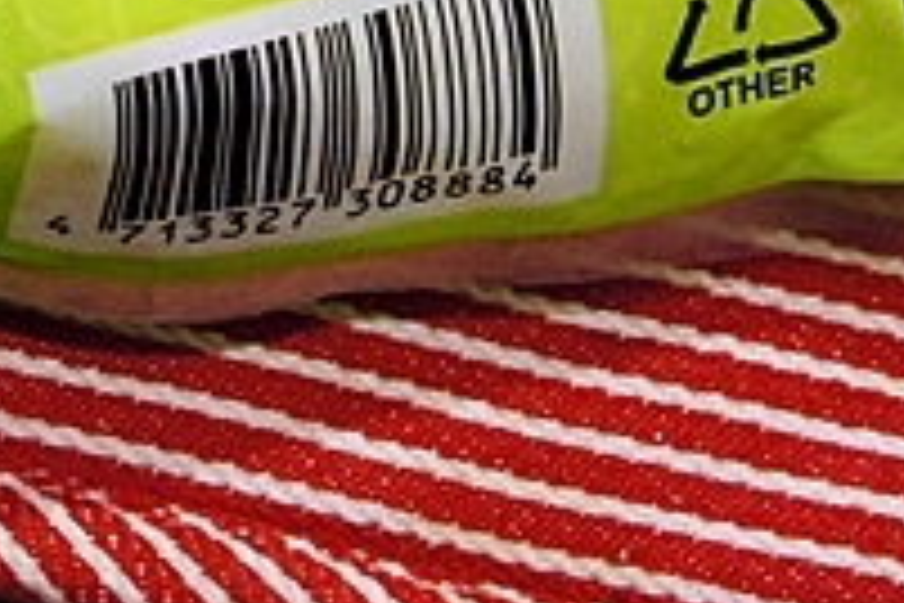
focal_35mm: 235
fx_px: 5907
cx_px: -702
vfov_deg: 5.7
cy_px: -488
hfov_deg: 8.4
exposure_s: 1/30
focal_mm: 35
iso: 1600
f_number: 6.3
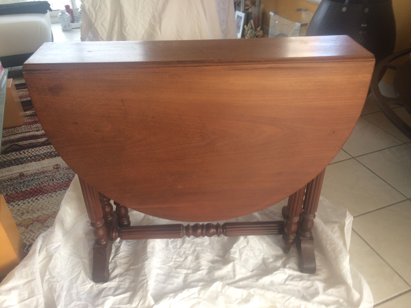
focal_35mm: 29
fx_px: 344
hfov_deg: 61.7
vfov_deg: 48.2
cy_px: 154
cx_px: 206
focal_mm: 4.15
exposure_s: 1/50
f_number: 2.2
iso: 50
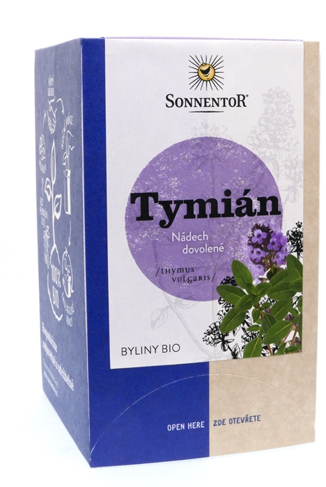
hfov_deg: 17.1
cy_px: 235
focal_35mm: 80
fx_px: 1084
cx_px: 176
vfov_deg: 25.3
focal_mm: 31.5
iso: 800
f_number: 16
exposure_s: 1/50
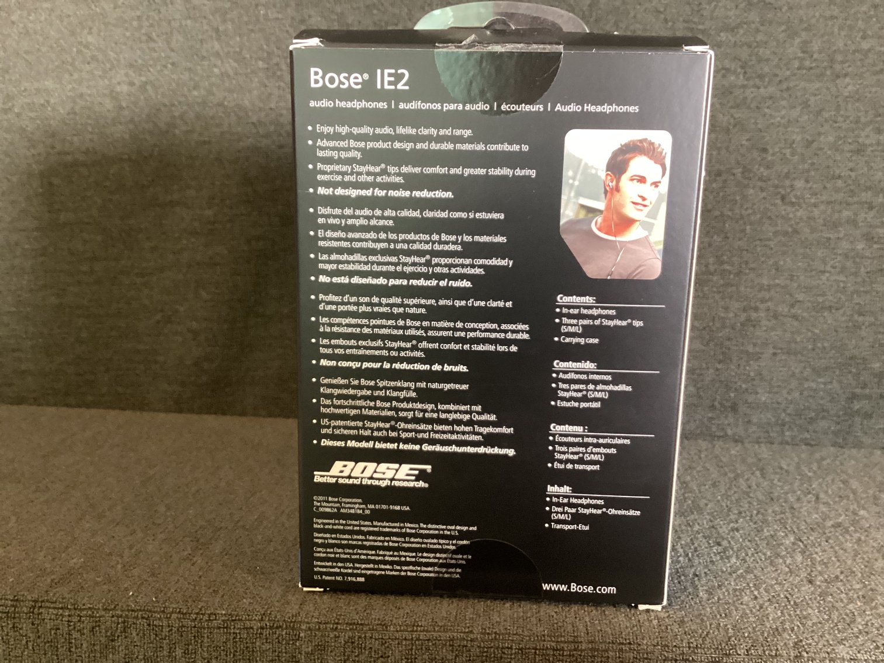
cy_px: 332
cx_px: 442
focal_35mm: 31
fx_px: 792
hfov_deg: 58.3
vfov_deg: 45.4
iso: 250
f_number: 2.4
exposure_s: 1/40
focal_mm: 3.3
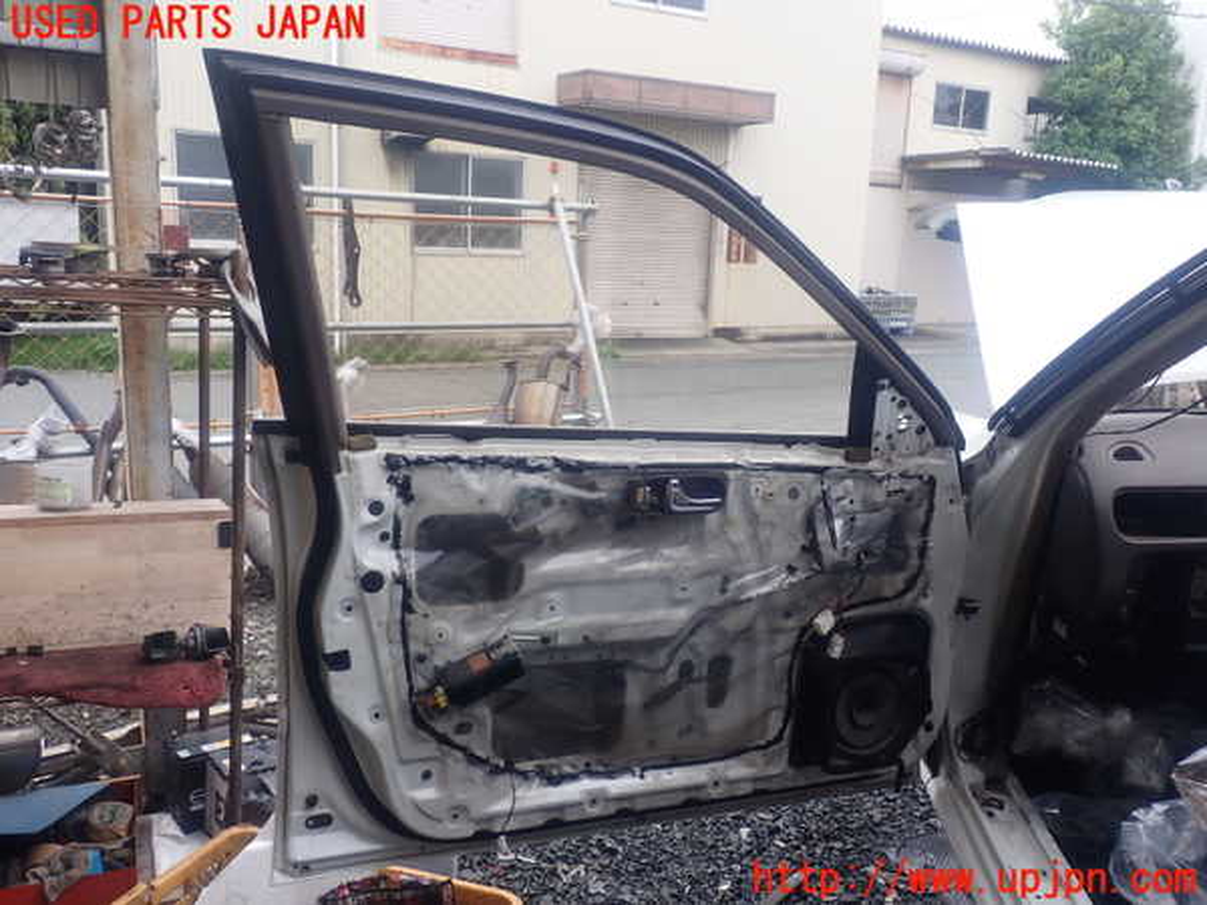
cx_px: 604
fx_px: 1046
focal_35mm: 30
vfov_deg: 46.8
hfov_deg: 60.0
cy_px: 452
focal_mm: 5.4
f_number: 3.2
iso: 100
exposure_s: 1/250
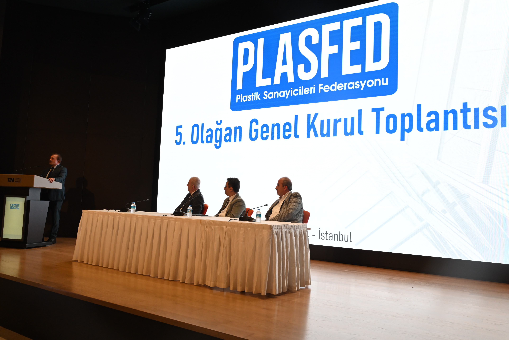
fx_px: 438
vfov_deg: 42.3
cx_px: 258
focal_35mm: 31
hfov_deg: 60.3
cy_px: 162
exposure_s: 1/100
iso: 1250
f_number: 6.3
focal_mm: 29
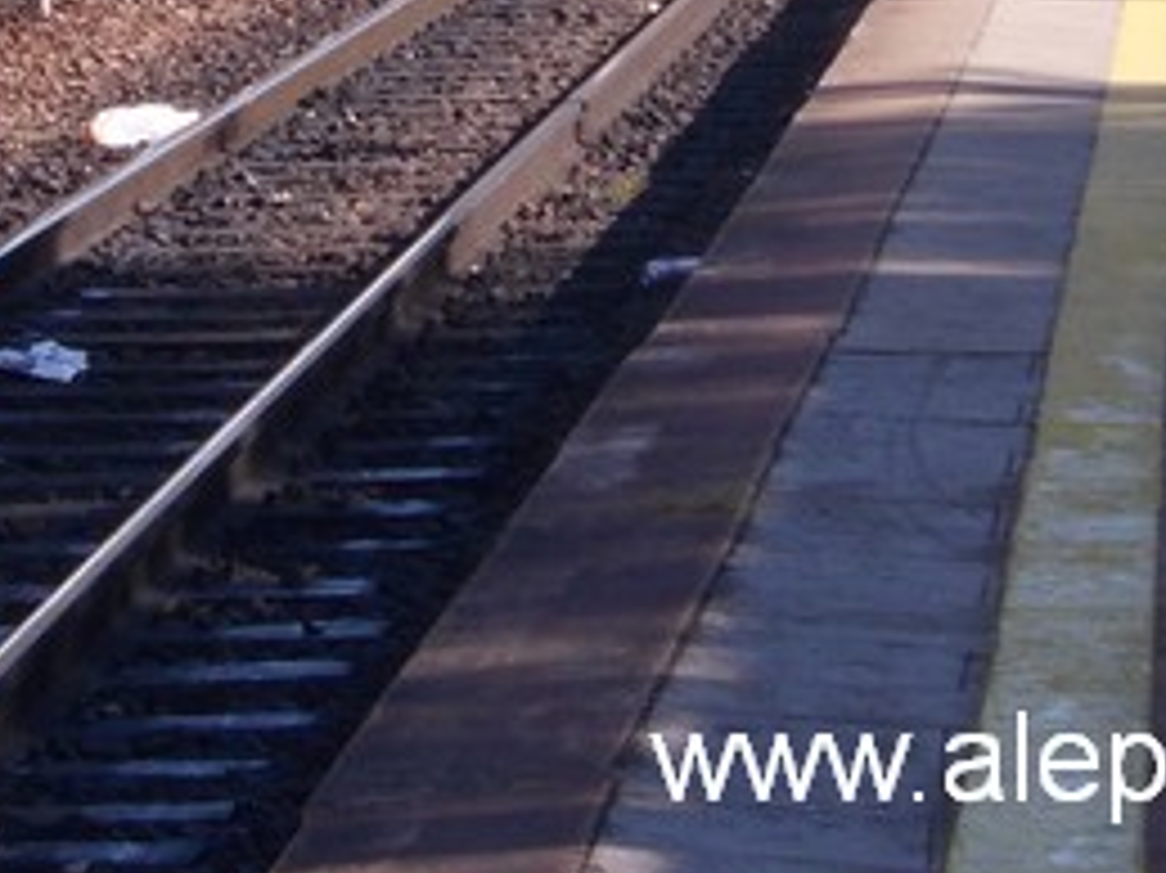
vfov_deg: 5.2
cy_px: -364
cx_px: 509
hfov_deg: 7.0
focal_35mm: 284
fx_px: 9562
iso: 80
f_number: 5.3
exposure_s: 1/200
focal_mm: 13.6
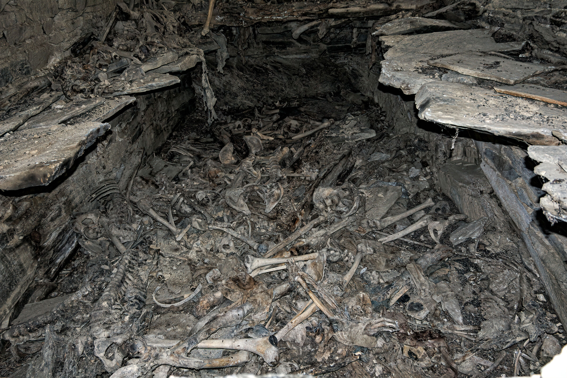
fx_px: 378
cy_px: 189
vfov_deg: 53.1
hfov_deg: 73.7
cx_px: 284
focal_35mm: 24
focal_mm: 9
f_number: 2.8
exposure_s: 1/30
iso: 64
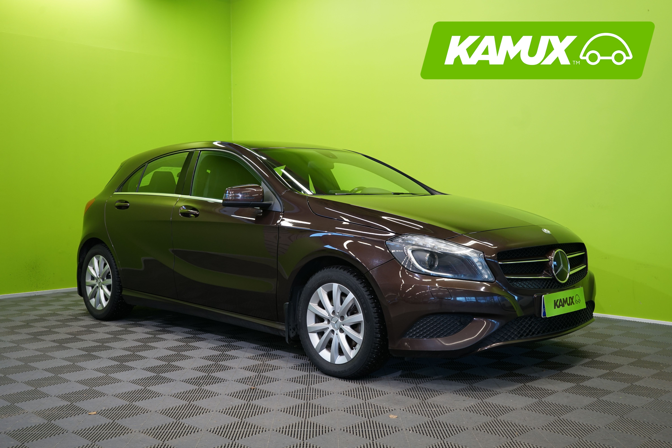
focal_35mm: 38
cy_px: 224
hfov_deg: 50.7
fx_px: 709
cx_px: 336
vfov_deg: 35.1
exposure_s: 1/30
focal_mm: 38
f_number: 5.6
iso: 500
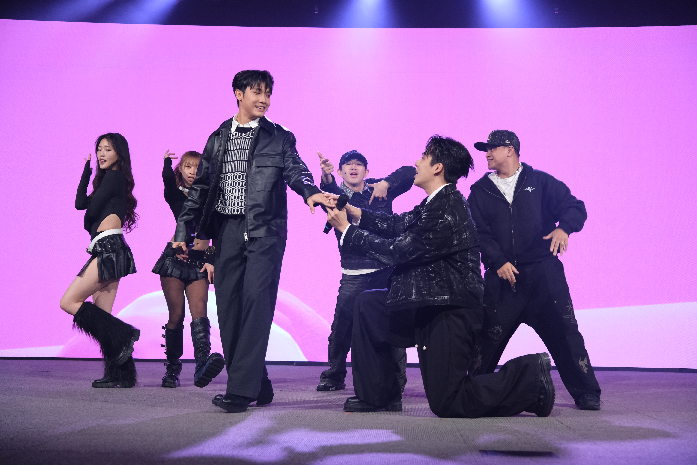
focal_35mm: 45
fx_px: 871
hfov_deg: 43.6
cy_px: 232
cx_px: 348
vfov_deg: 29.9
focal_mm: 29.9
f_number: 2.8
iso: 2000
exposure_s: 1/320
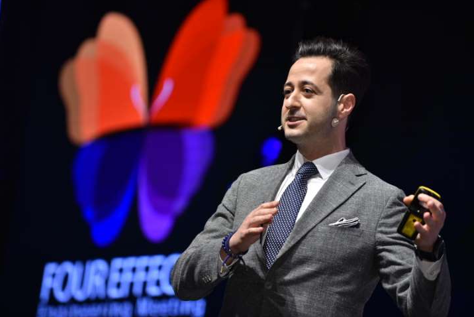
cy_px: 158
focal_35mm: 201
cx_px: 237
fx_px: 2647
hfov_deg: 10.2
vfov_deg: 6.8
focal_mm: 200
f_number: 2.8
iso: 250
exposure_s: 1/160
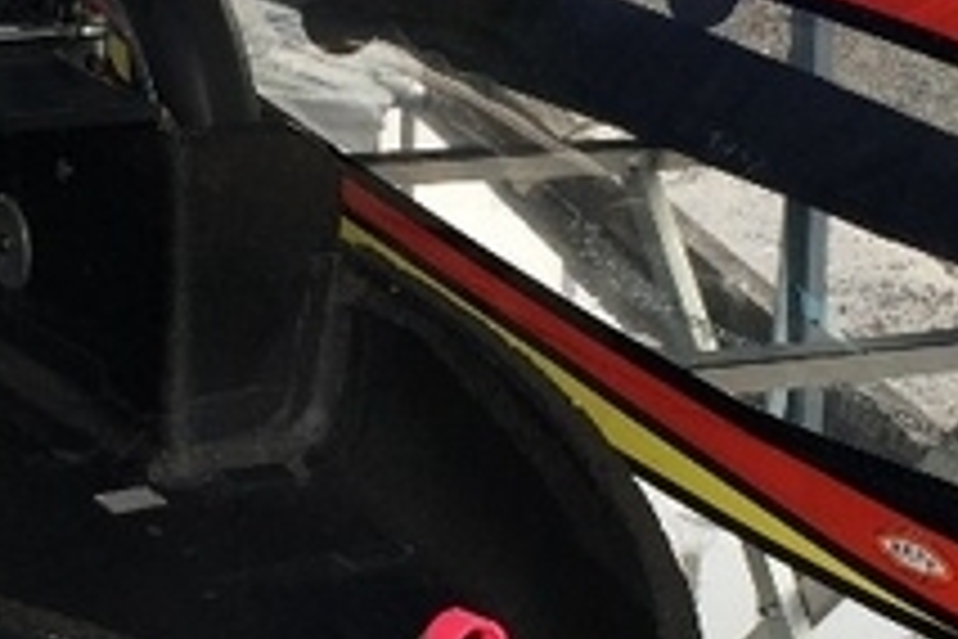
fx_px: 3113
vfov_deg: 11.7
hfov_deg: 17.5
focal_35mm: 117
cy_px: 252
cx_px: 337
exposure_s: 1/160
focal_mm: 4.12
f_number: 2.2
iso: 32
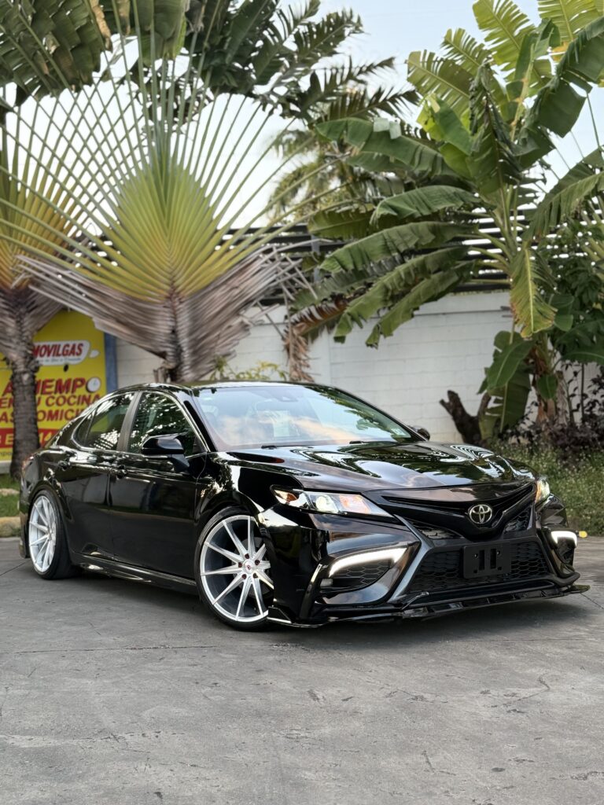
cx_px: 302
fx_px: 1117
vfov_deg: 39.7
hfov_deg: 30.3
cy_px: 402
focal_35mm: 48
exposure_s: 1/204
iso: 160
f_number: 1.78
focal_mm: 6.76
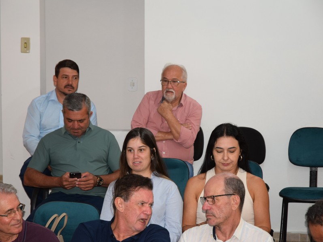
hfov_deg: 17.3
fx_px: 1064
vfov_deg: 13.0
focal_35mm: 114
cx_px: 156
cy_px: 121
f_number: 5
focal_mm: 70
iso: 800
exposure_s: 1/100
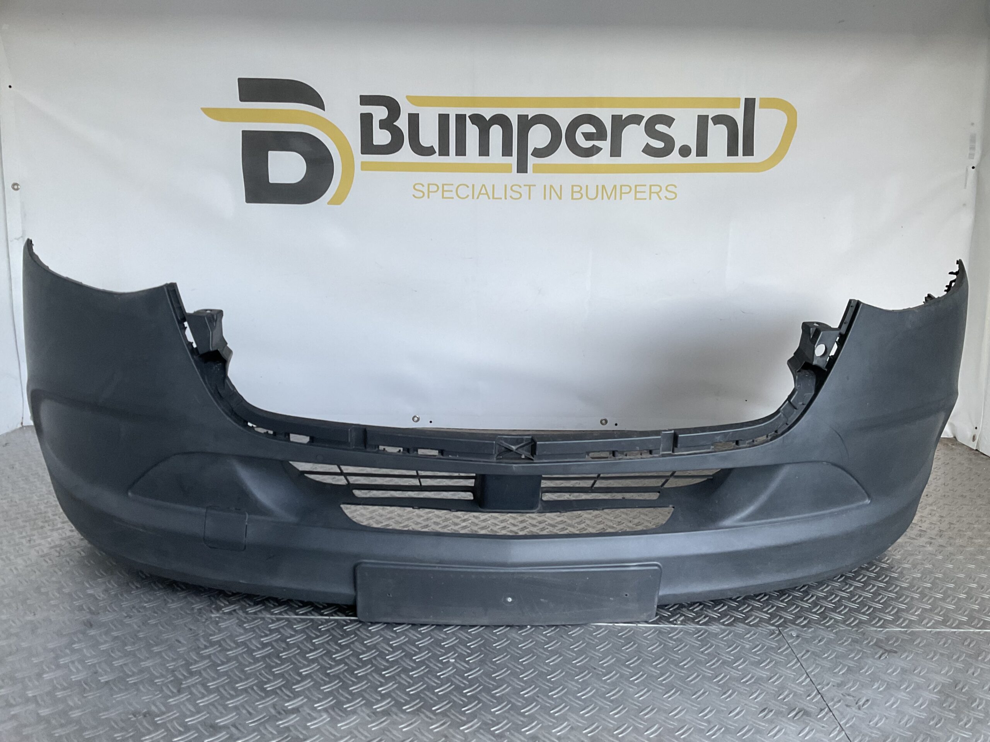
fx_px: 829
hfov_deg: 61.7
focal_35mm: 29
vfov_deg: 48.2
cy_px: 371
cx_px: 495
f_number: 1.8
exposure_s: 1/60
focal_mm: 3
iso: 64
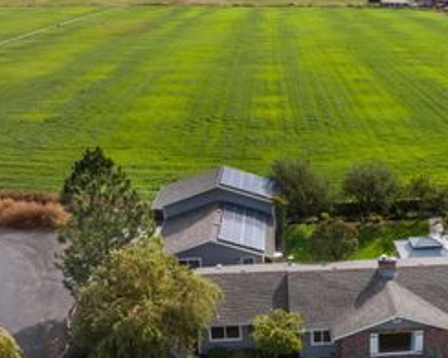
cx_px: 362
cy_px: 209
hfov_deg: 37.3
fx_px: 636
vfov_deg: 31.4
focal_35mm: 48
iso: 1600
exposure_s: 1/80
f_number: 11
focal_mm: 12.29
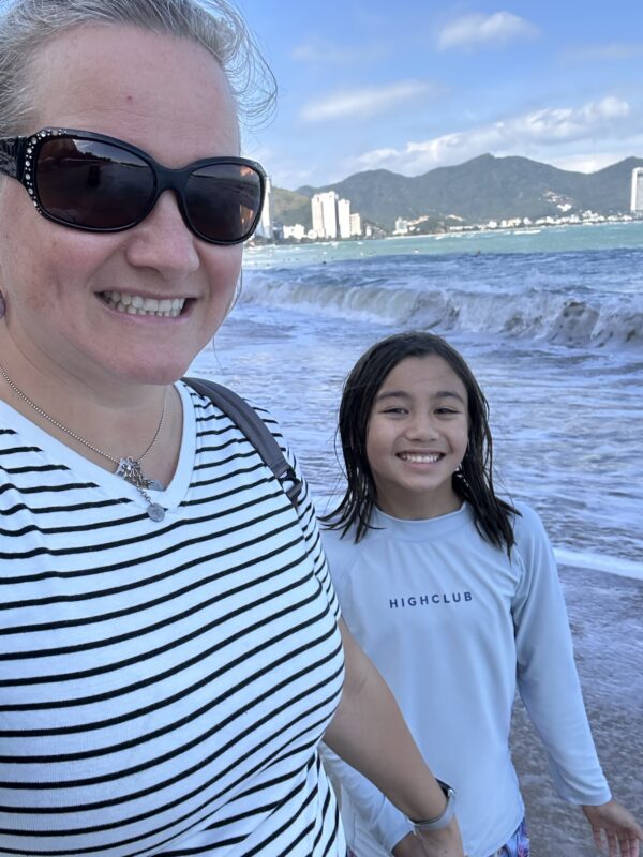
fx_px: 743
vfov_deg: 60.0
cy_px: 428
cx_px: 322
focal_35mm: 30
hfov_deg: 46.8
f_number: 1.9
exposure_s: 1/363
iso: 25
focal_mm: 2.69
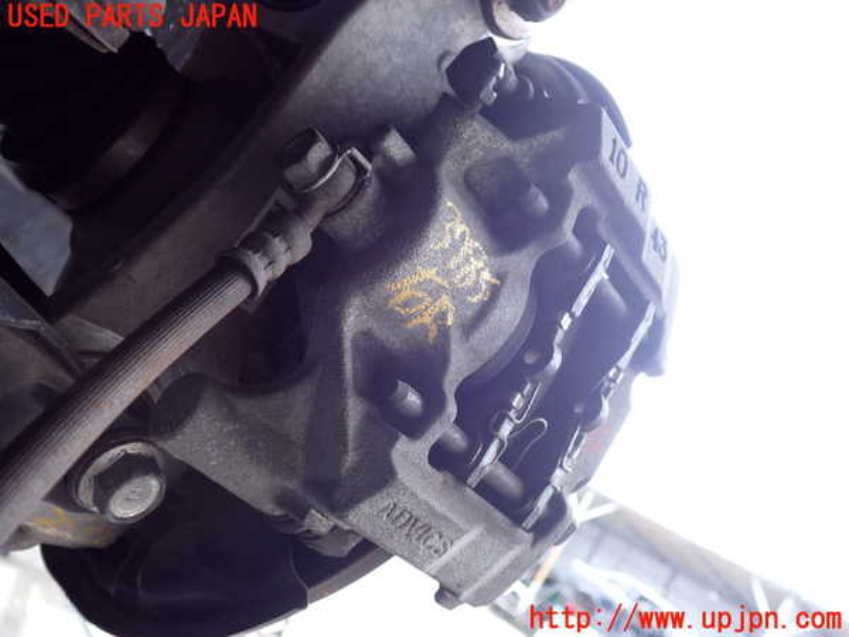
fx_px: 785
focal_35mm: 32
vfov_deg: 44.2
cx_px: 424
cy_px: 318
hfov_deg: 56.8
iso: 100
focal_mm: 5.79
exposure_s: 1/125
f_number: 2.4
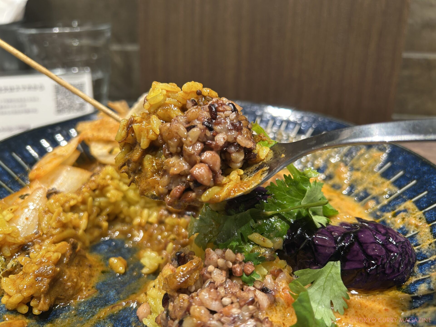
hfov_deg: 67.3
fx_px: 327
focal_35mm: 26
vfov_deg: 53.1
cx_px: 218
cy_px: 164
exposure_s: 1/50
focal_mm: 5.7
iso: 80
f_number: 1.5
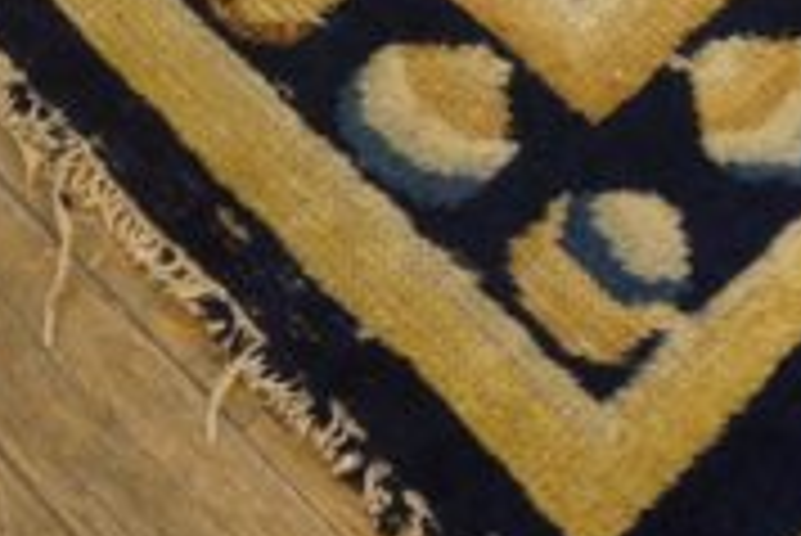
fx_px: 2472
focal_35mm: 111
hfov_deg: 18.3
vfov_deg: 11.8
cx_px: 567
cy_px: -268
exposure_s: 1/60
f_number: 4
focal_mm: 22
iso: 640
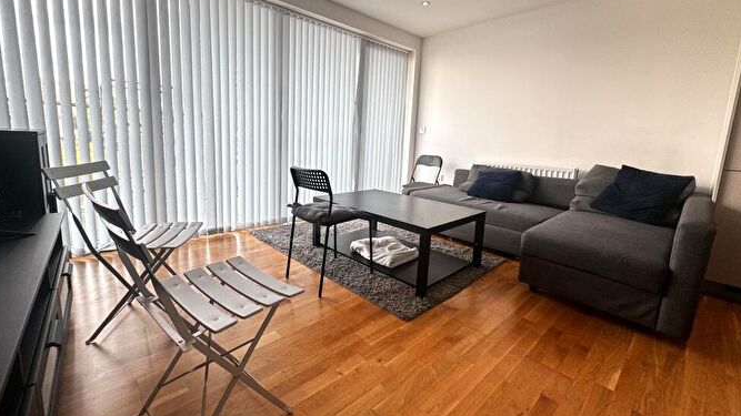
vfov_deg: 66.9
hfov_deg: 99.3
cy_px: 185
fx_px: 314
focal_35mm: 16
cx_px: 359
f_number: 2.2
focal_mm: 2.22
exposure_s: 1/100
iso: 100
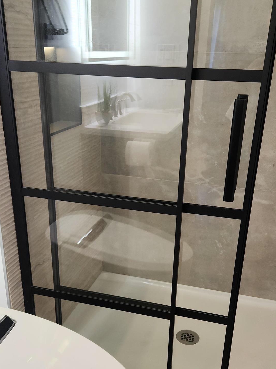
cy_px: 241
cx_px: 149
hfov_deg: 38.6
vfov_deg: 49.4
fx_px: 393
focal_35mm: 37
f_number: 1.8
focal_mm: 5.4
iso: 80
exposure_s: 1/60
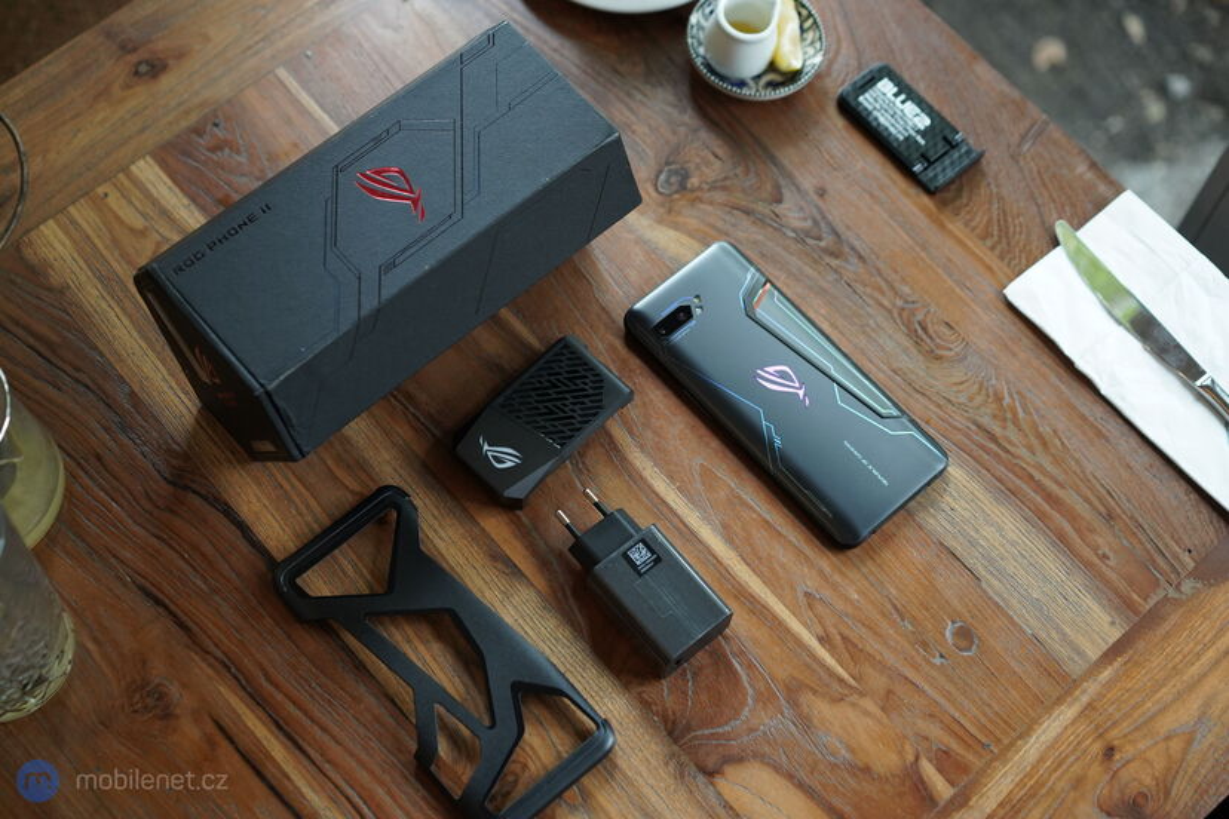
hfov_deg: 36.2
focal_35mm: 55
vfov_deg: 24.6
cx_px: 614
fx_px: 1877
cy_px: 410
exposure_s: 1/160
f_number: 3.2
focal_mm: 55
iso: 2500
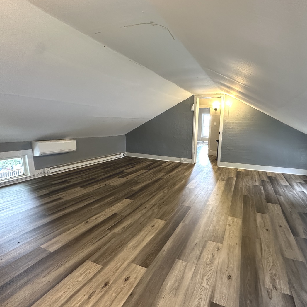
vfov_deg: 84.0
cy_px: 151
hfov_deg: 83.1
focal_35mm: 17
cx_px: 182
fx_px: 171
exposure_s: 1/60
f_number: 2.2
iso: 500
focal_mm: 2.22
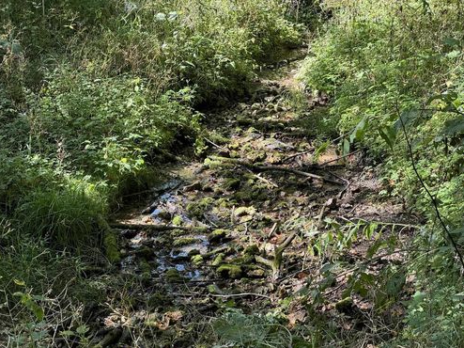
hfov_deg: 25.0
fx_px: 1045
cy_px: 175
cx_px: 231
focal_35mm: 78
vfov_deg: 18.9
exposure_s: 1/99
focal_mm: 9
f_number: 2.8
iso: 100
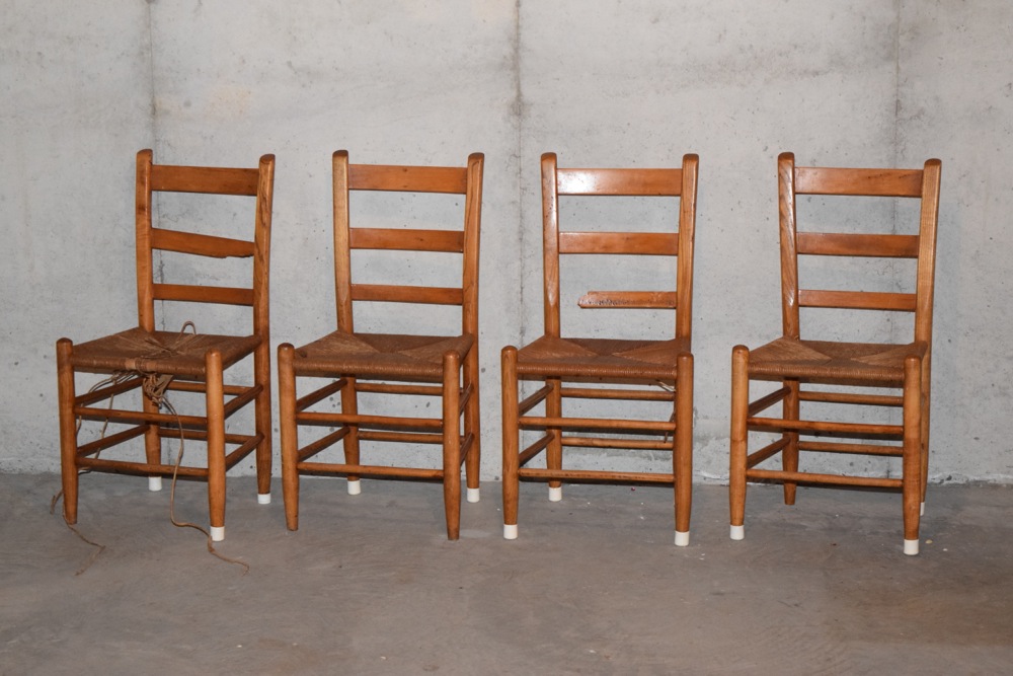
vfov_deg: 16.6
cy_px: 338
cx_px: 506
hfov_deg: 24.6
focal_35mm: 82
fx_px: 2322
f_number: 5.6
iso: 3200
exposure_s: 1/60
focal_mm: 55
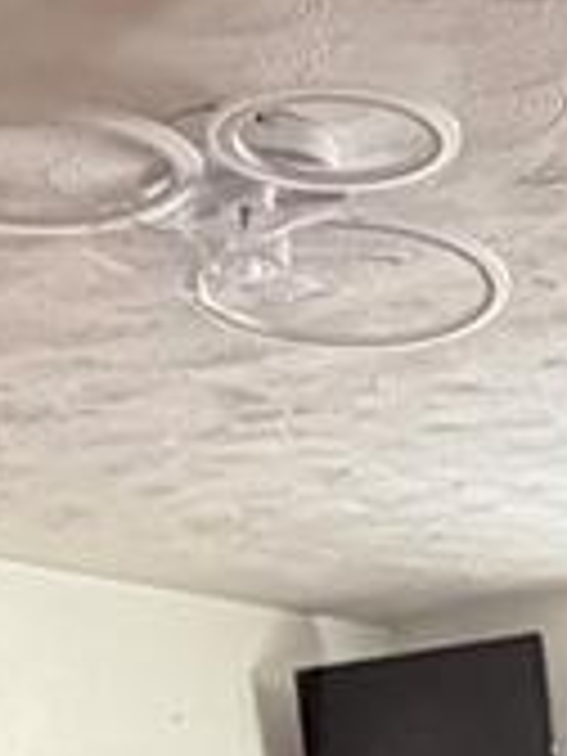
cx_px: 486
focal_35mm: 100
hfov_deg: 14.7
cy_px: 1130
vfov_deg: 17.6
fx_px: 2184
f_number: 2.2
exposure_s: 1/60
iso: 320
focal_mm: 2.22
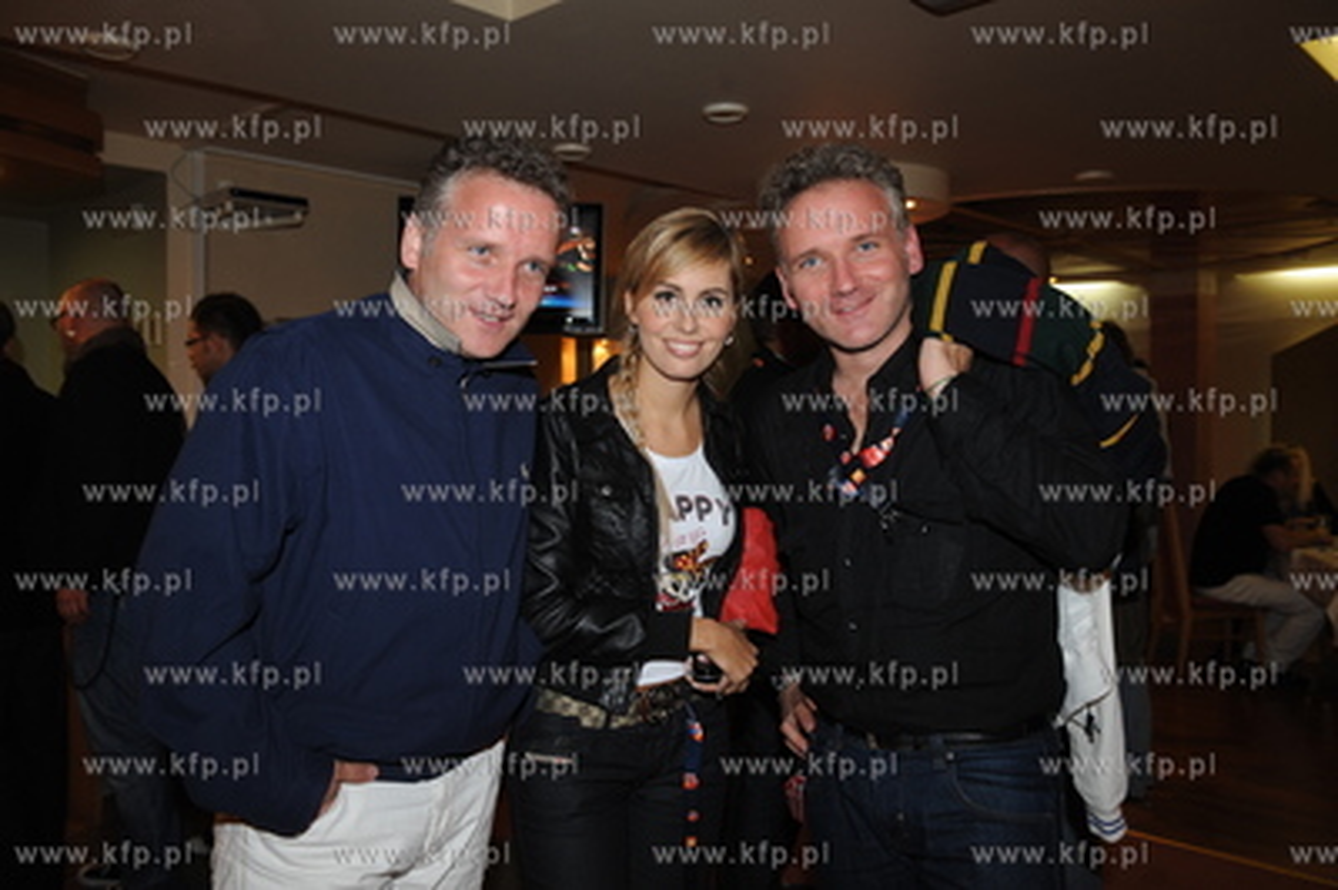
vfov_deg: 42.3
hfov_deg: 60.3
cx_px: 669
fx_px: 1151
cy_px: 445
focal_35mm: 31
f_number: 4.5
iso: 800
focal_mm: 31
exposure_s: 1/60
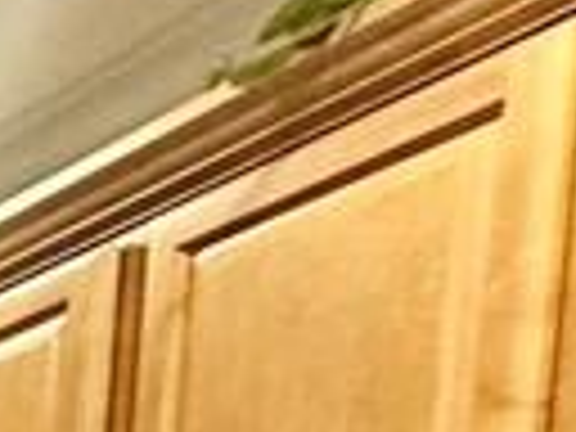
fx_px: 1864
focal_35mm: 112
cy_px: 1156
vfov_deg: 10.6
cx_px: -1526
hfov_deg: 9.1
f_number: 2.2
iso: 320
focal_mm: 2.22
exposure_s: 1/60
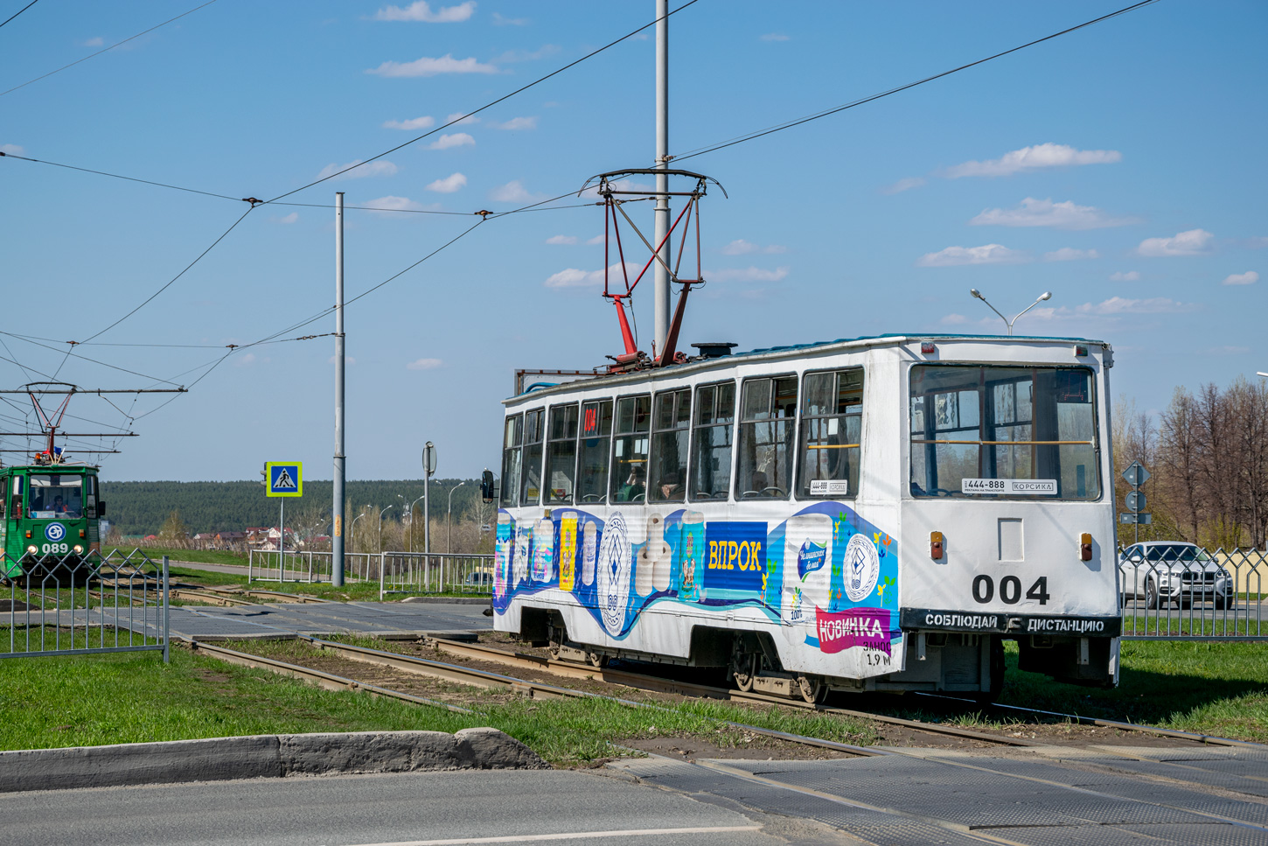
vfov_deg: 13.8
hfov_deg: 20.6
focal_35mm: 99
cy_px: 423
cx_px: 634
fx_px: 3487
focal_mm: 66
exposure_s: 1/500
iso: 100
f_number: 8
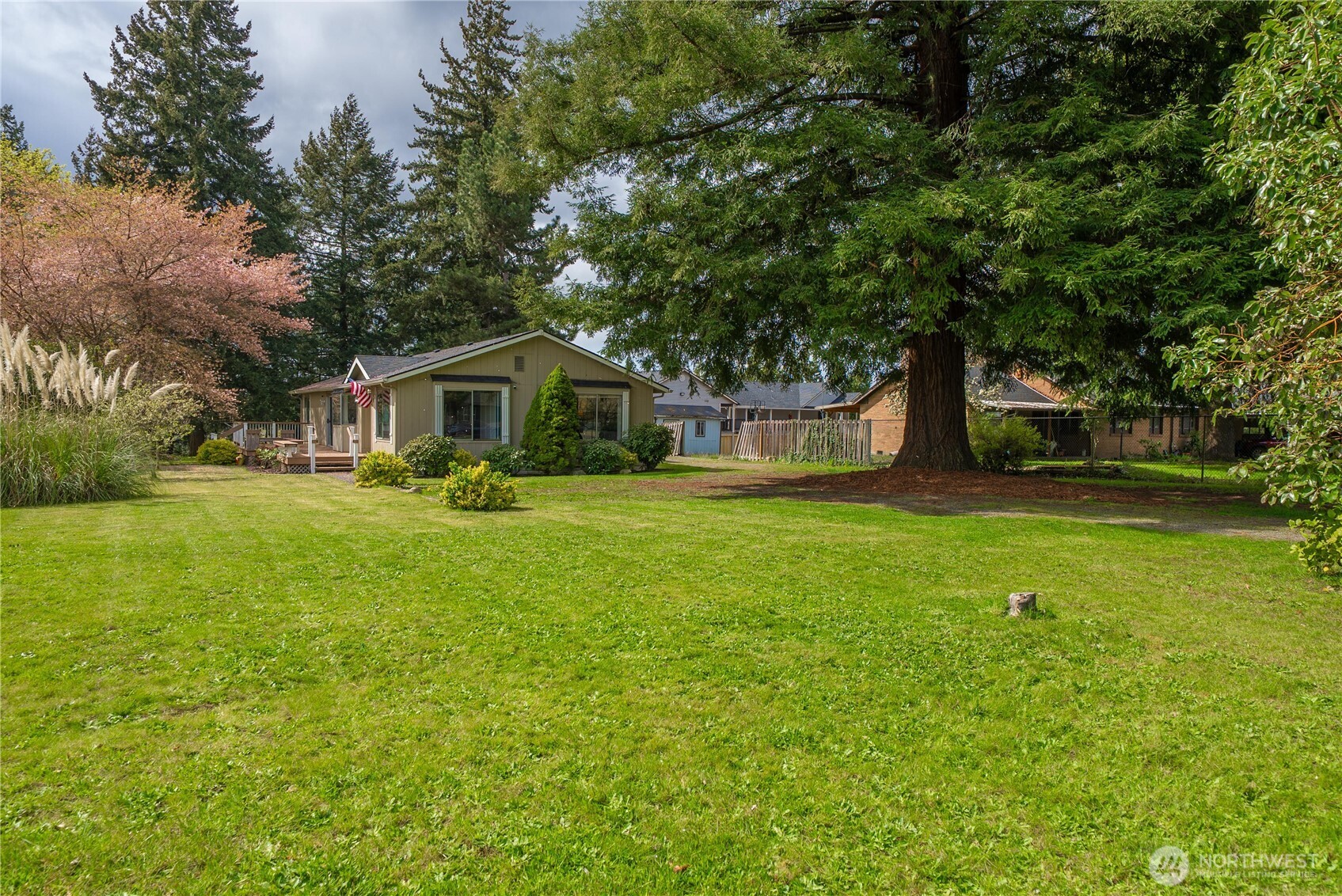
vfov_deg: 55.2
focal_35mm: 23
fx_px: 858
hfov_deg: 76.1
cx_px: 671
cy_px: 448
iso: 80
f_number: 7.1
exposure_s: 1/100
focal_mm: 23
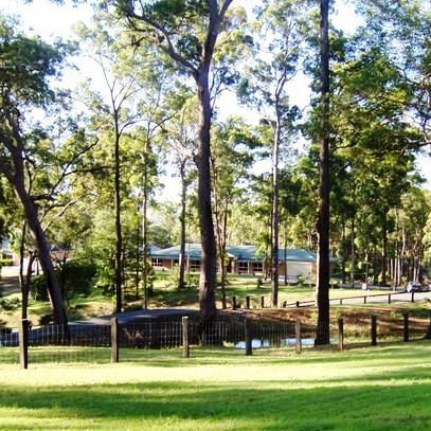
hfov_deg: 33.6
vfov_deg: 34.0
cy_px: 249
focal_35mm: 50
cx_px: 297
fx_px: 704
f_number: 2.8
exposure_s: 1/160
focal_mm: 6.2
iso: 80
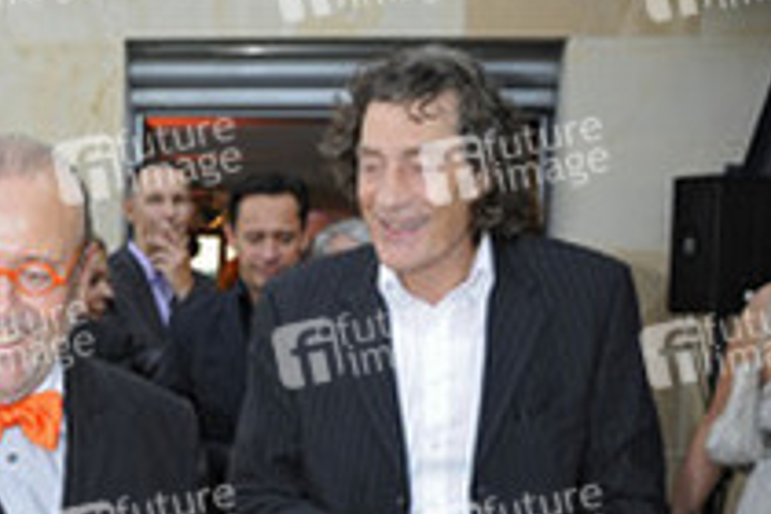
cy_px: 437
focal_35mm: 60
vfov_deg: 22.2
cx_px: 50
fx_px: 1285
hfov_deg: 31.5
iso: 400
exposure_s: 1/160
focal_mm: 28
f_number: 5.6
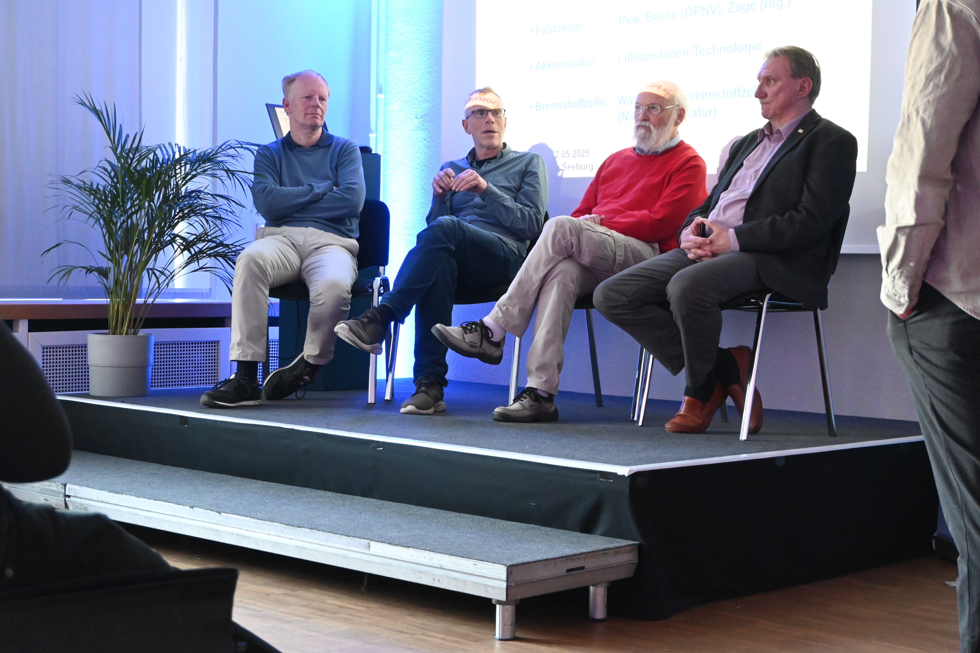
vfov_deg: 23.8
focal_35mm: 57
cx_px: 490
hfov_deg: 35.1
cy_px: 326
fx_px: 1552
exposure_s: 1/60
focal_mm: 38
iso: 5600
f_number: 5.6
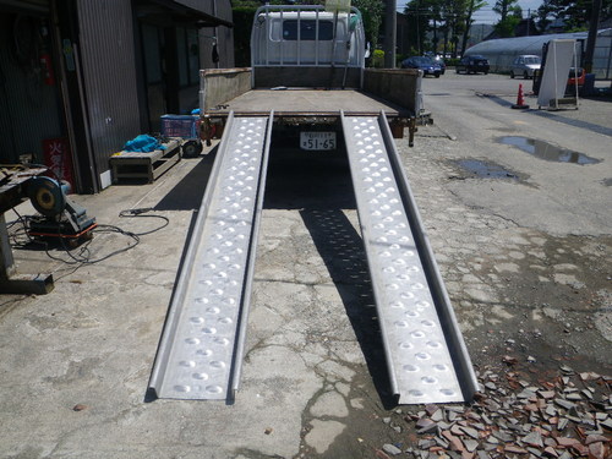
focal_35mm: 28
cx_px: 306
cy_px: 230
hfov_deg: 63.4
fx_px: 495
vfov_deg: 49.7
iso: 64
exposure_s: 1/640
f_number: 4.2
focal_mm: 5
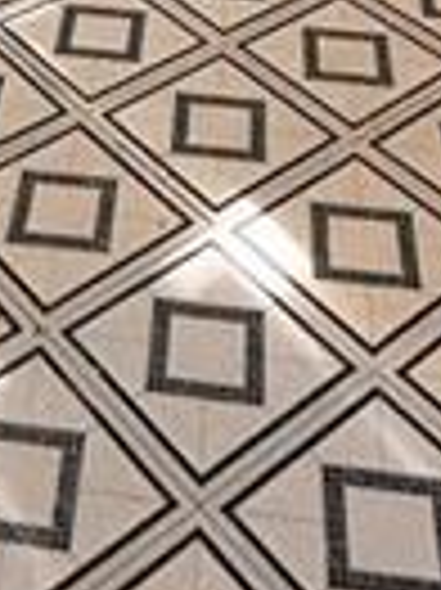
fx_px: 1395
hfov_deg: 17.8
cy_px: -522
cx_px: 76
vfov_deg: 18.0
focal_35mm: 82
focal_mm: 2.22
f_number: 2.2
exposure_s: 1/60
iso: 250
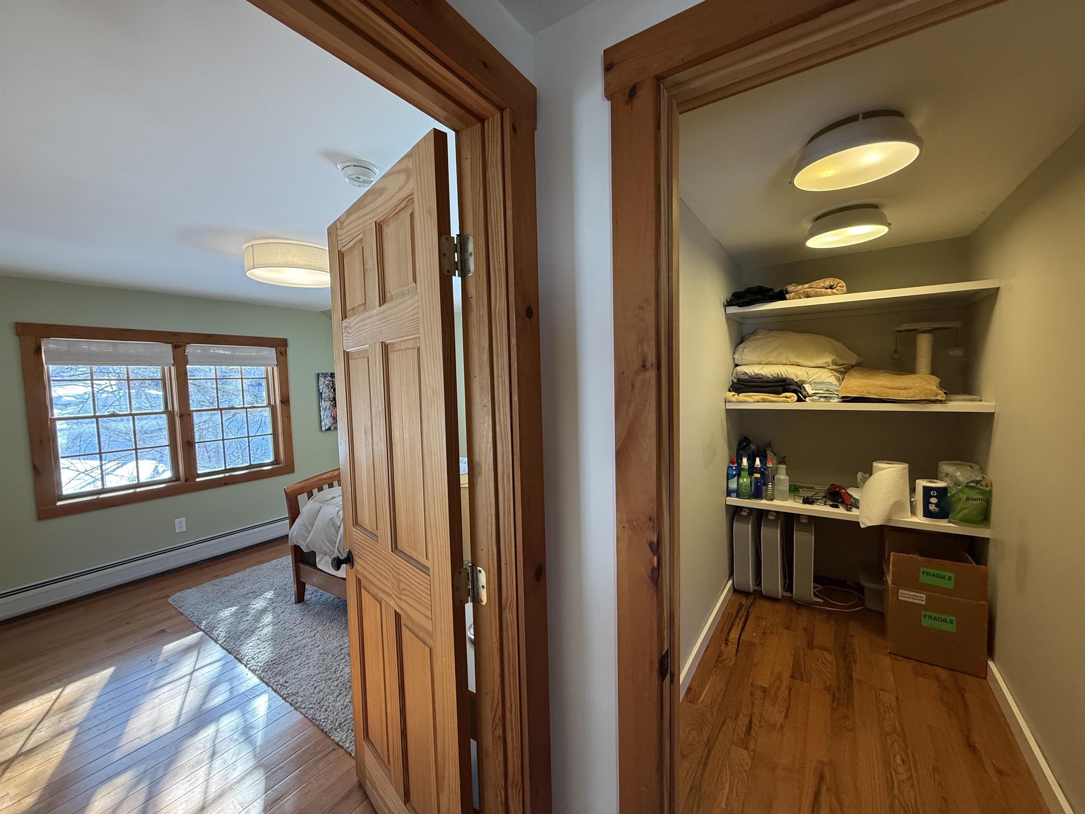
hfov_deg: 102.1
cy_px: 407
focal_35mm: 14
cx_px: 542
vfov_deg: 85.7
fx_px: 439
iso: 320
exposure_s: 1/120
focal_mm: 2.22
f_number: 2.2
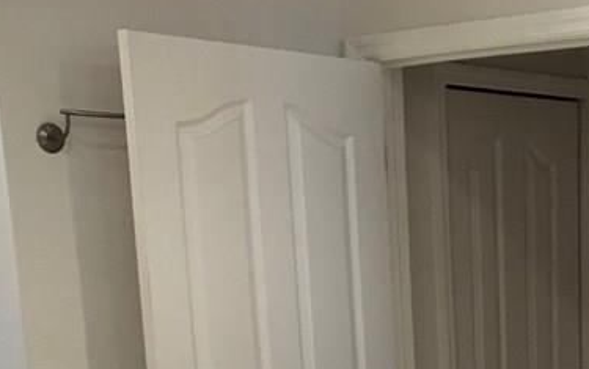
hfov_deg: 24.4
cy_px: 535
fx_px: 1301
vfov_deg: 15.1
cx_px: 587
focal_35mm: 81
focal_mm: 3.99
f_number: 1.8
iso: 40
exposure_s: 1/24
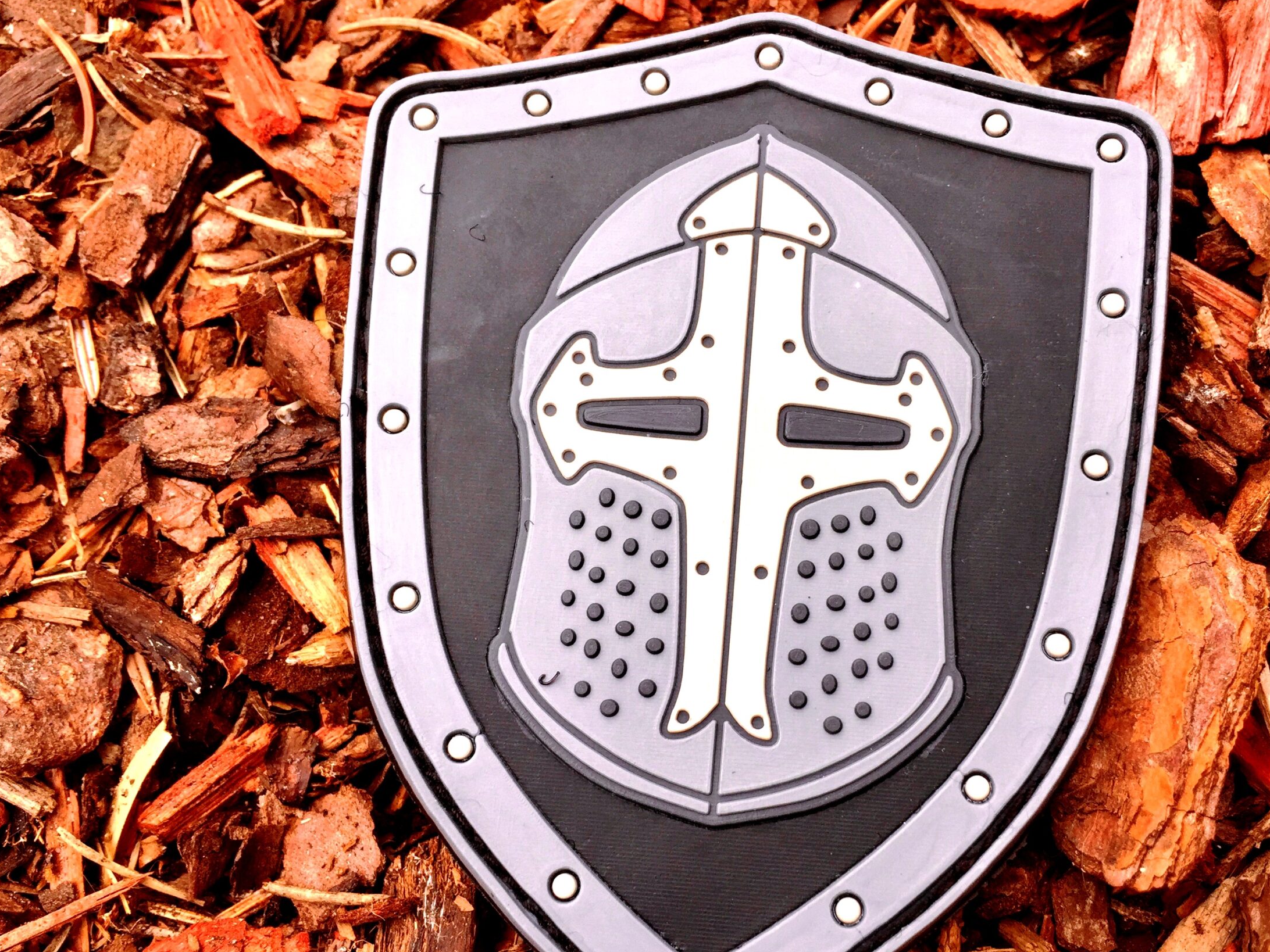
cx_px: 732
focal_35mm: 34
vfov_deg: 41.7
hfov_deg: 53.7
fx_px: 1247
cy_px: 524
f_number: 2.2
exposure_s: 1/476
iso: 32
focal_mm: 4.15
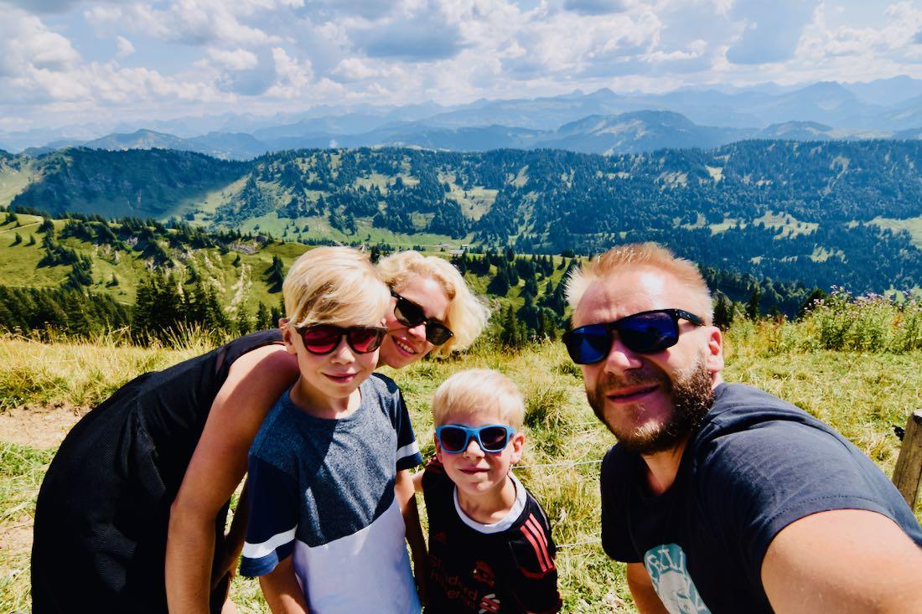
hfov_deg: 95.0
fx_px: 422
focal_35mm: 16
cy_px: 307
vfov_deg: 72.0
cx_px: 461
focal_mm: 11
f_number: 9
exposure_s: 1/320
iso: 200
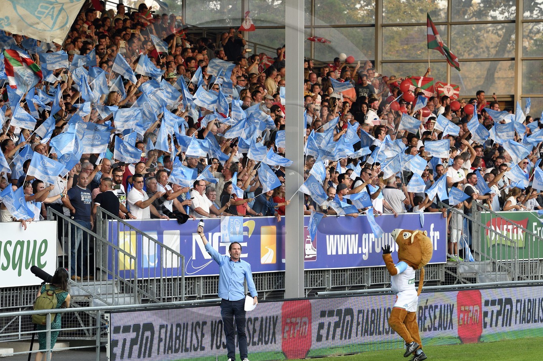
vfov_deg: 5.7
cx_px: 240
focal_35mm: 240
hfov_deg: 8.6
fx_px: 3619
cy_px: 169
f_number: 5.6
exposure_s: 1/250
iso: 800
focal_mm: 200
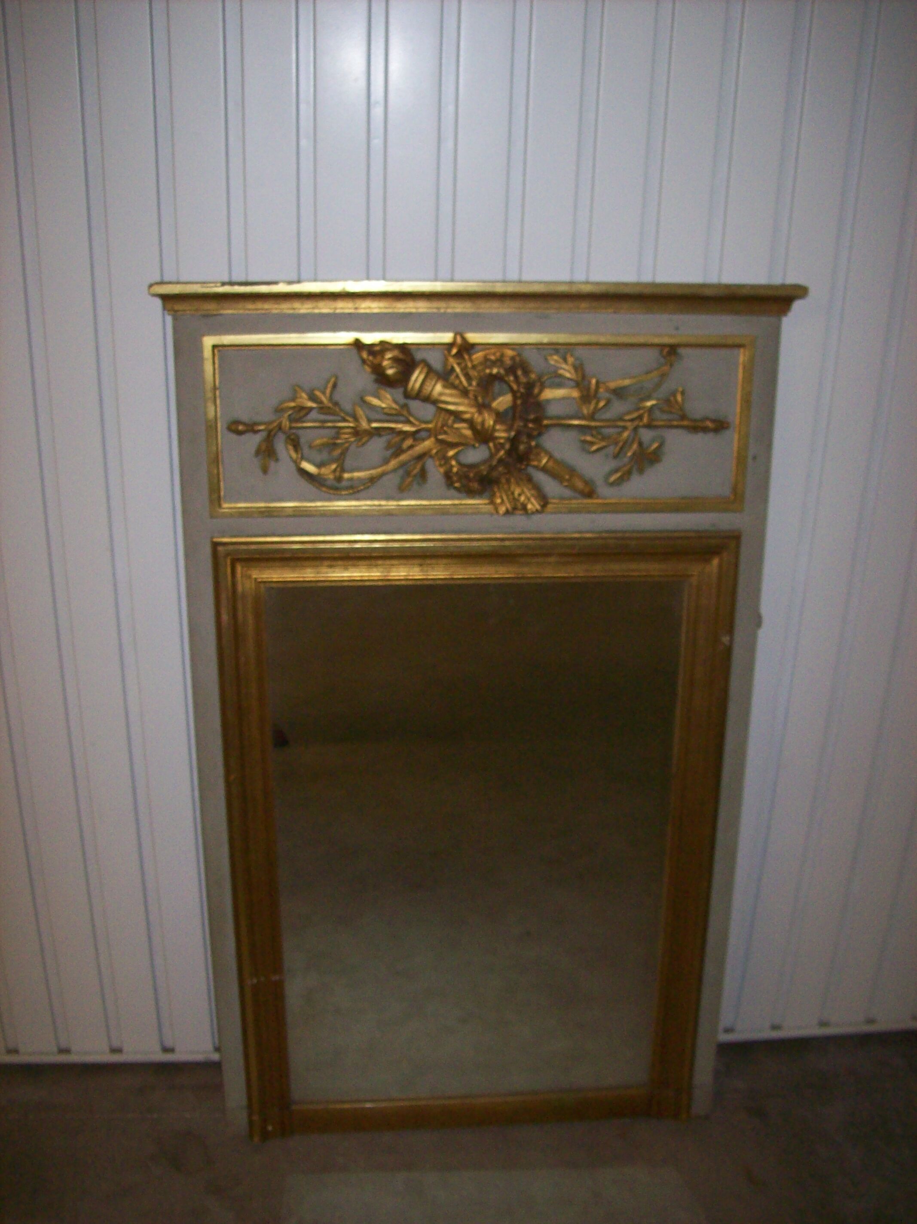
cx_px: 458
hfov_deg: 39.6
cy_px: 612
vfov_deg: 51.4
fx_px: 1272
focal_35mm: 36
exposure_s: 1/64
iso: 200
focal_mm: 6
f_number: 2.7
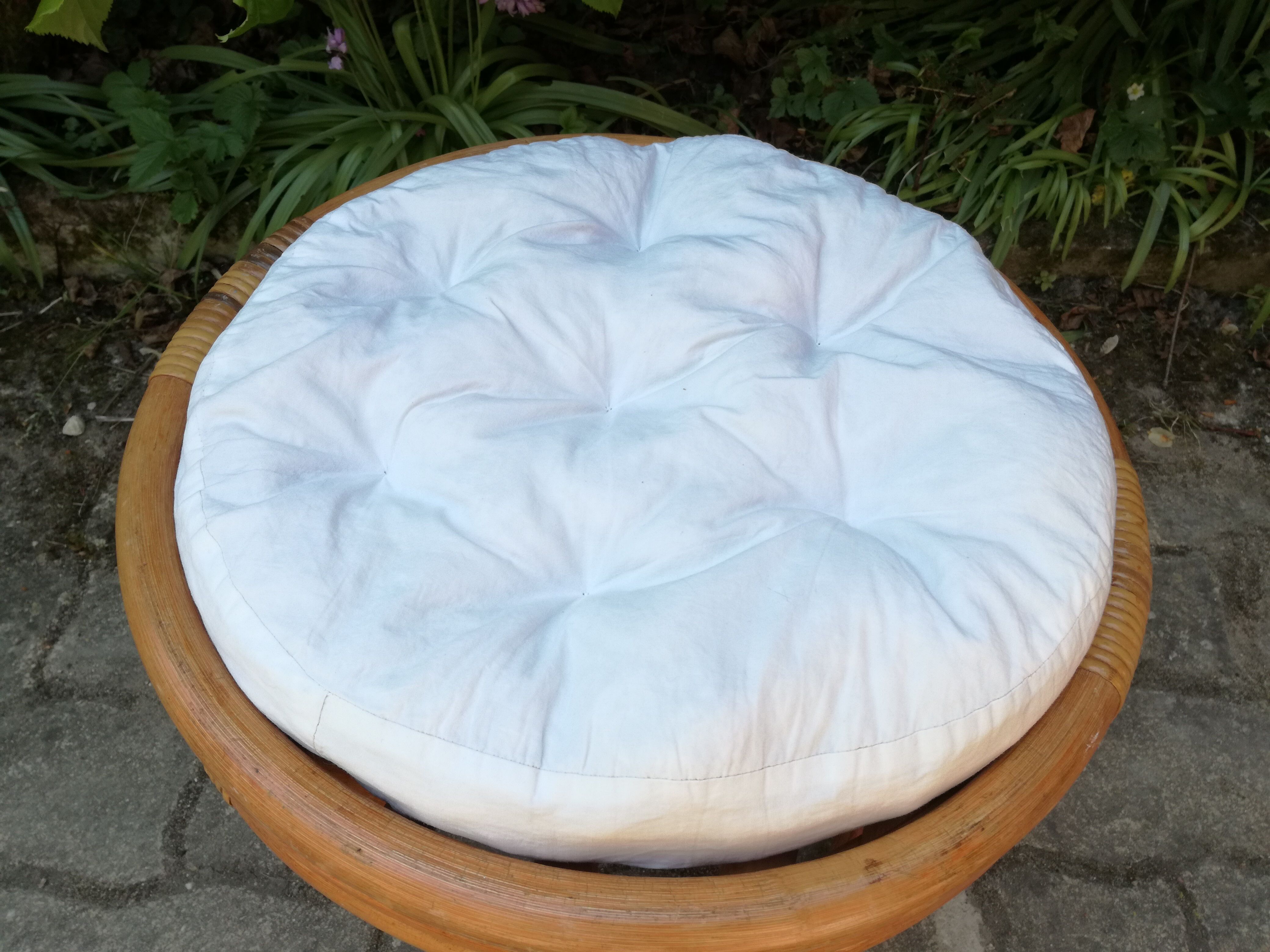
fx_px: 991
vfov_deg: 51.4
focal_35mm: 27
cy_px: 476
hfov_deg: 65.3
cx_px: 635
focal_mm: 3.79
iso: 50
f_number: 2
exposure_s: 1/206
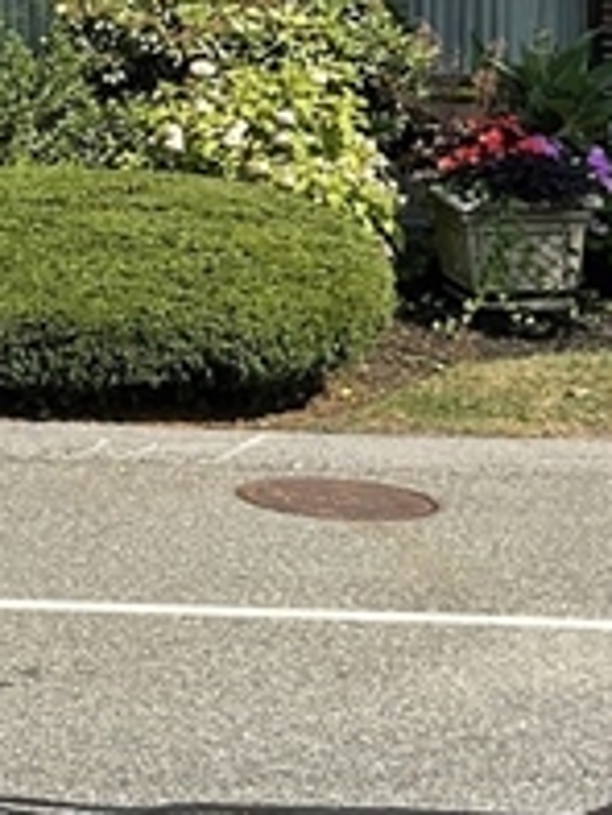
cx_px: -525
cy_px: 50
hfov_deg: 12.0
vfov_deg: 17.1
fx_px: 2661
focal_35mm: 113
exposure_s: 1/1098
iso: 16
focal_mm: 3
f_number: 1.8
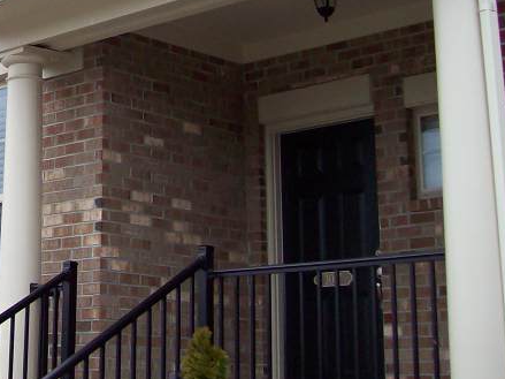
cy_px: 26
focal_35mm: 84
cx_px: -72
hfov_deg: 21.9
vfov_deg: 17.3
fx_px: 1225
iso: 80
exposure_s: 1/175
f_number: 2.7
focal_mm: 6
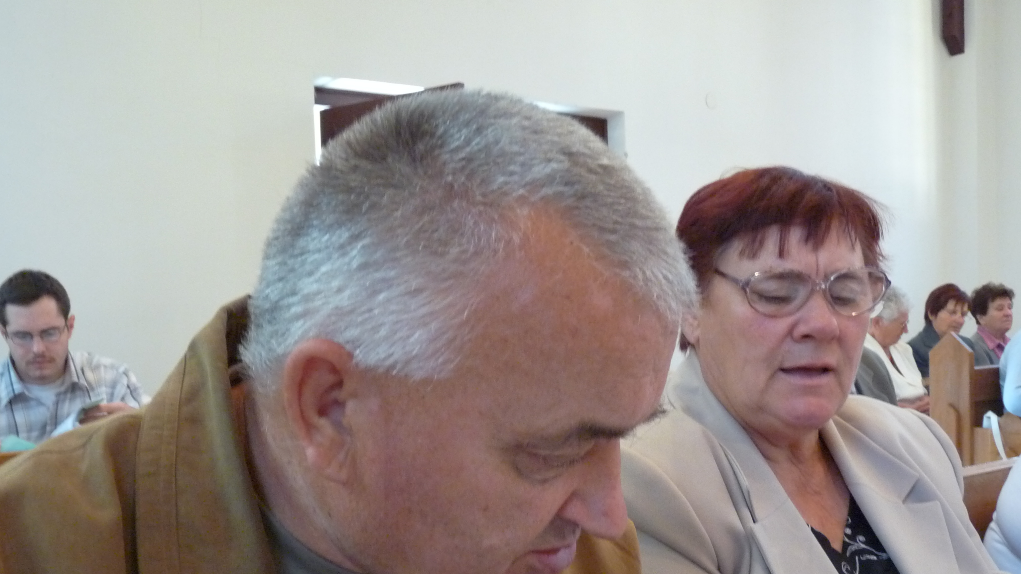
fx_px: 1191
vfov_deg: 26.9
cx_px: 536
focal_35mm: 44
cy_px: 402
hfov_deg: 46.4
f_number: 3
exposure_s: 1/20
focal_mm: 6
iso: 400
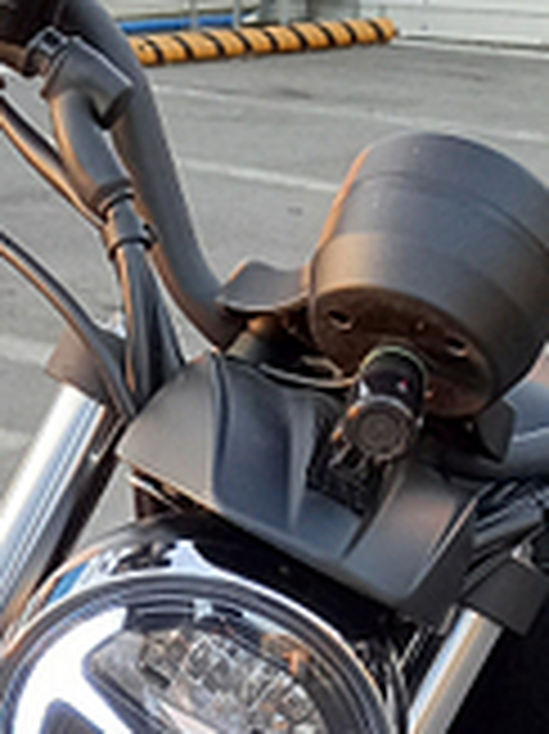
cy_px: 1045
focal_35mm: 115
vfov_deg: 15.9
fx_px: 2435
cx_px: 214
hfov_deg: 12.9
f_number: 2
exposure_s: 1/60
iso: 160
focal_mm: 4.6
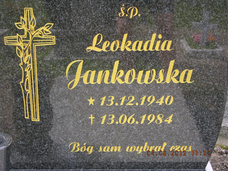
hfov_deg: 25.0
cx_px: 114
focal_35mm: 78
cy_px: 86
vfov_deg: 18.9
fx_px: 514
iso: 50
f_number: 3.4
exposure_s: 1/83.8
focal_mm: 19.9
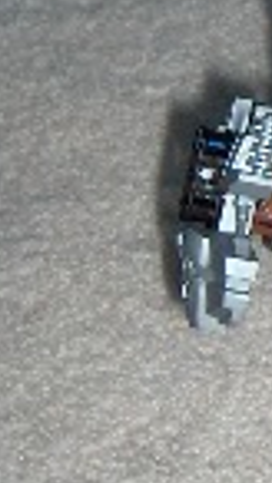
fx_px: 2388
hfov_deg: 6.3
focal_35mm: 186
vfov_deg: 11.5
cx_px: 580
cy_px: 86
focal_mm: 8
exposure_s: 1/60
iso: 100
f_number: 2.8
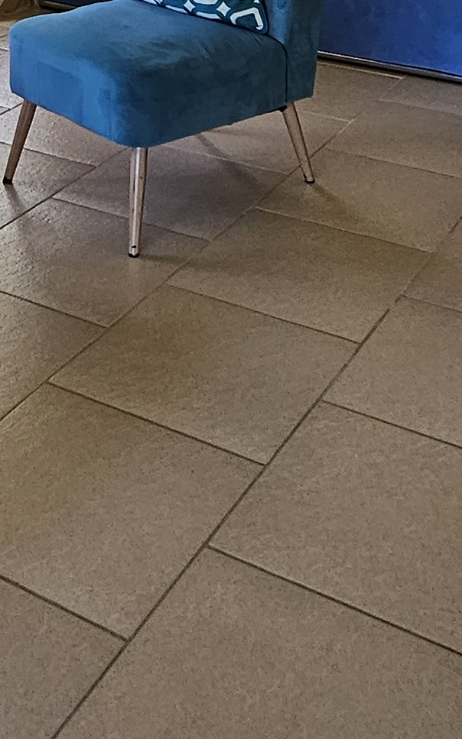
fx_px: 1149
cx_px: 73
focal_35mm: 57
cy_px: -332
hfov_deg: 22.3
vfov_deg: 26.9
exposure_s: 1/77
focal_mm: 2.2
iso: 64
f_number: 2.2
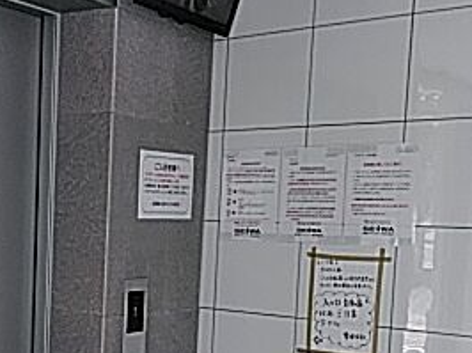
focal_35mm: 65
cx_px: 73
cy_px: 293
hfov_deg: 29.0
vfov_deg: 22.2
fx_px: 885
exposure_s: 1/125
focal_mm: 3.46
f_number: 2.2
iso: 191
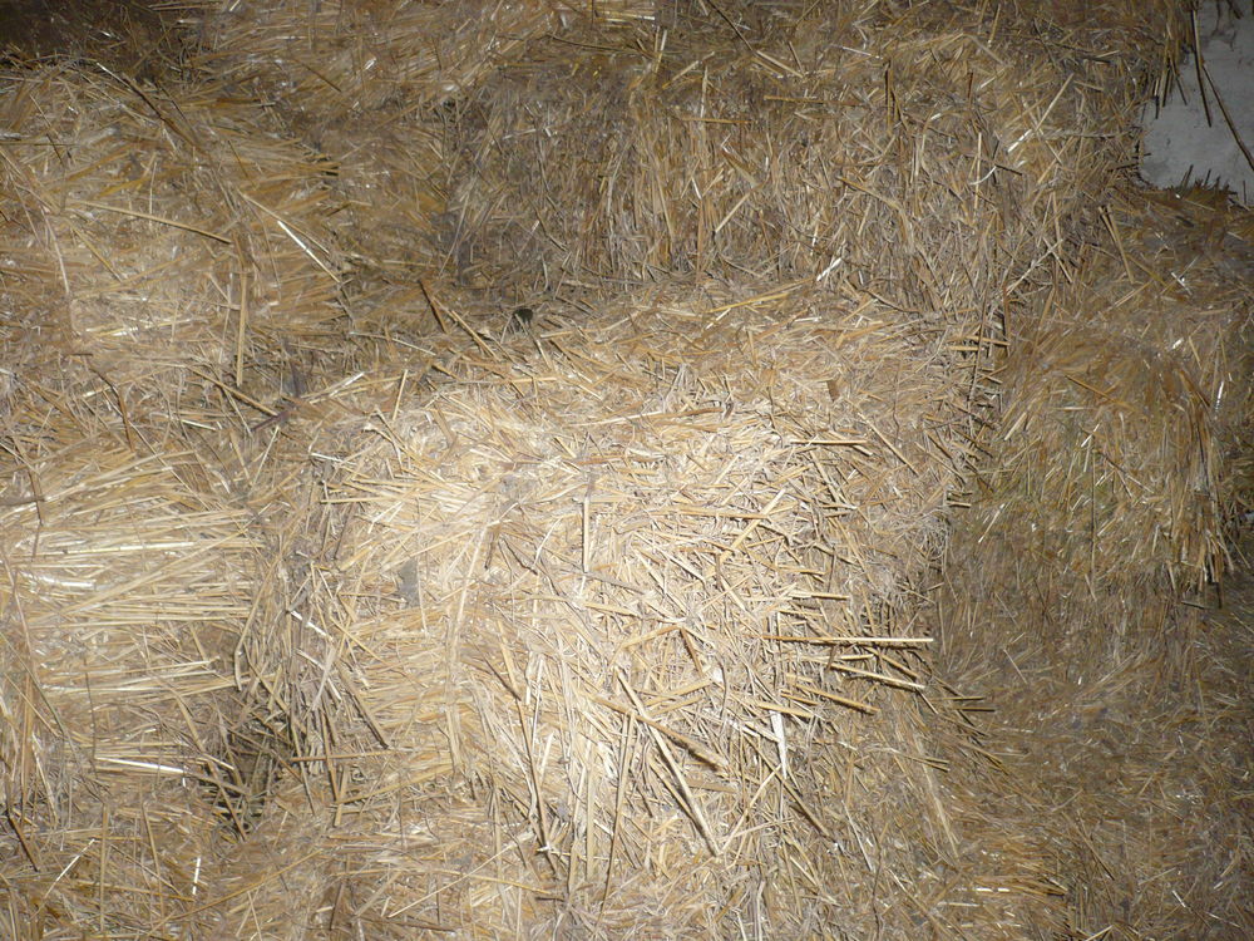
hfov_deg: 52.6
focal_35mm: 35
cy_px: 470
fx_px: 1268
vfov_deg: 40.7
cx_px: 627
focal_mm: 5.8
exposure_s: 1/30
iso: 200
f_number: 2.8
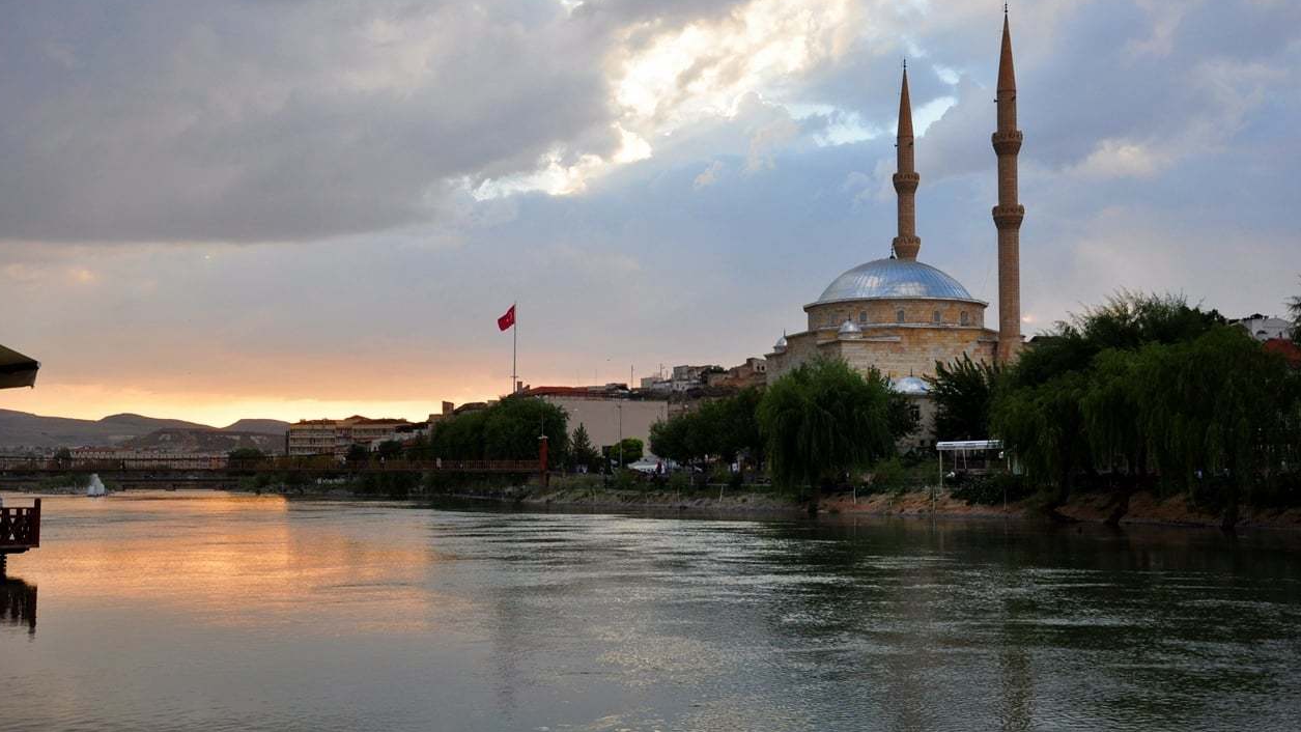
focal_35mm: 48
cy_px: 345
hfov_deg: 42.9
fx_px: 1656
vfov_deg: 24.9
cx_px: 655
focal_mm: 30
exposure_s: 1/80
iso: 400
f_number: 7.1
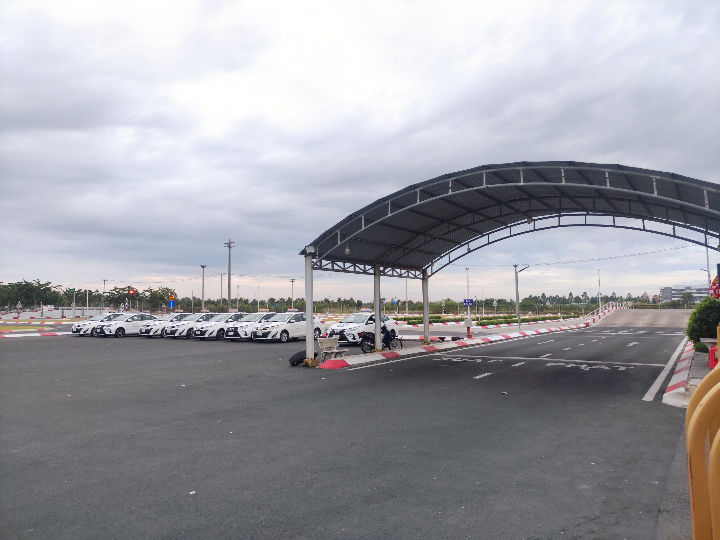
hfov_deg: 69.4
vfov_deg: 54.9
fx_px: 520
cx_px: 360
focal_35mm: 25
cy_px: 270
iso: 100
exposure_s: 1/225
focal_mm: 5.43
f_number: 1.89
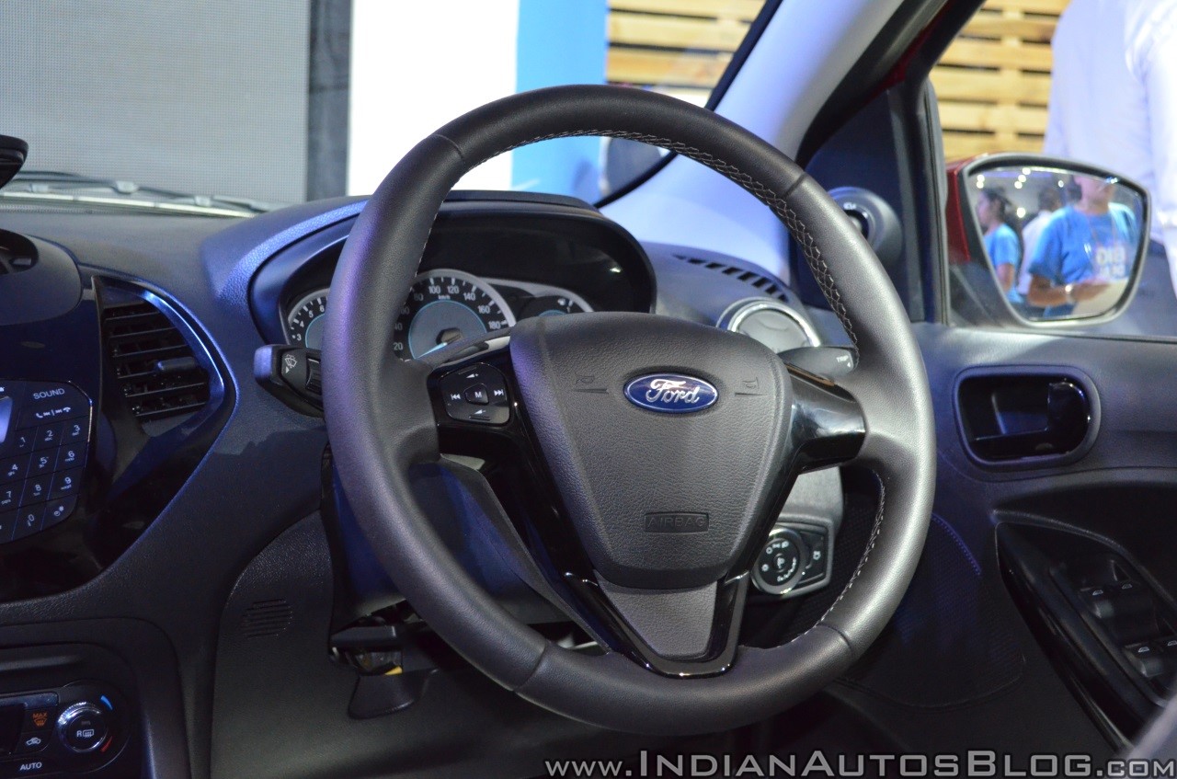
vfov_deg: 24.9
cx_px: 588
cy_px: 390
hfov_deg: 37.0
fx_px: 1761
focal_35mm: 54
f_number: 5
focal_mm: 36
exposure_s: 1/60
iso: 3200
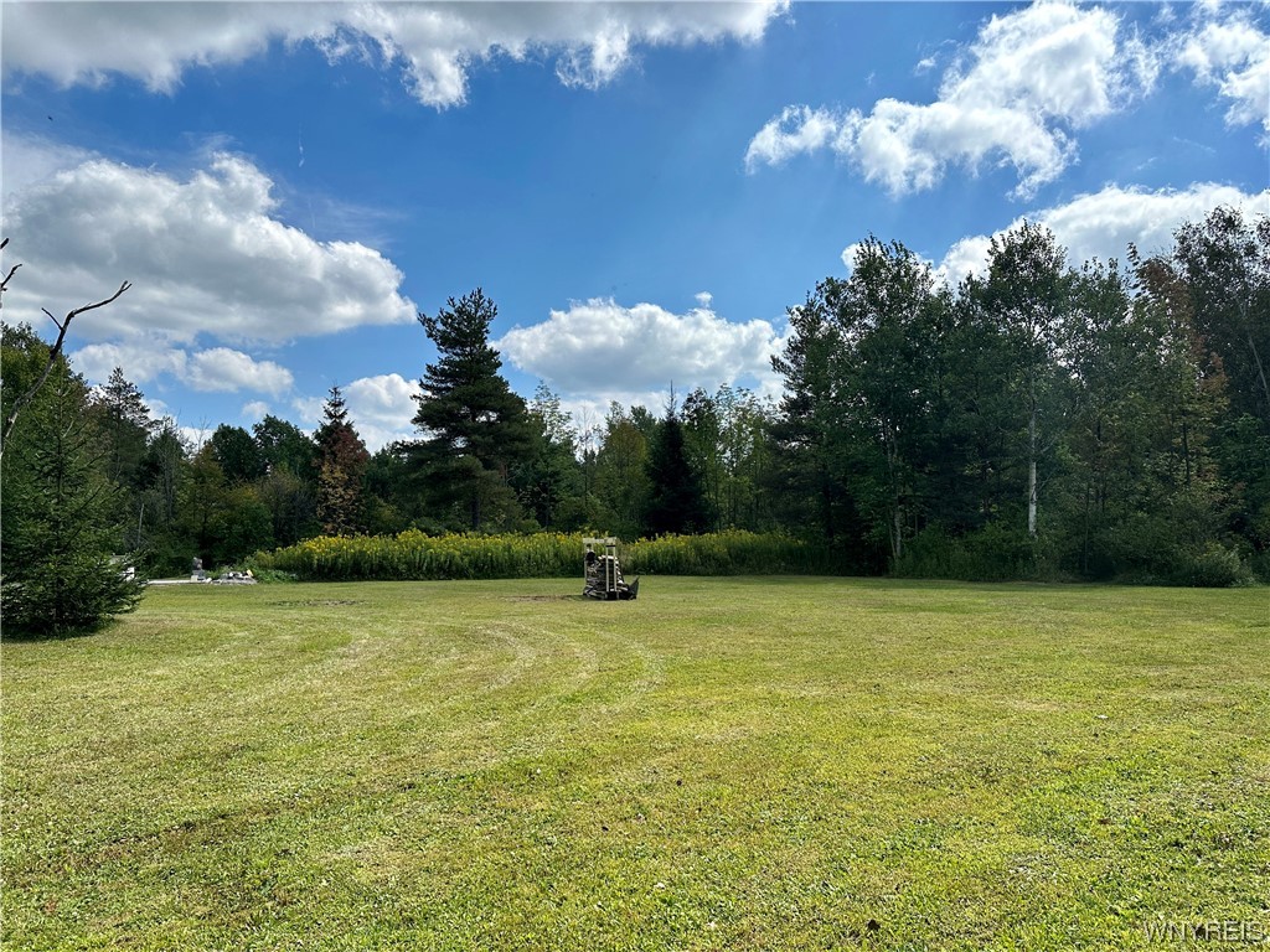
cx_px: 635
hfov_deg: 71.6
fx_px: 881
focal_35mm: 24
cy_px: 476
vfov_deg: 56.8
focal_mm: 6.86
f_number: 1.78
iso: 80
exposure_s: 1/6623
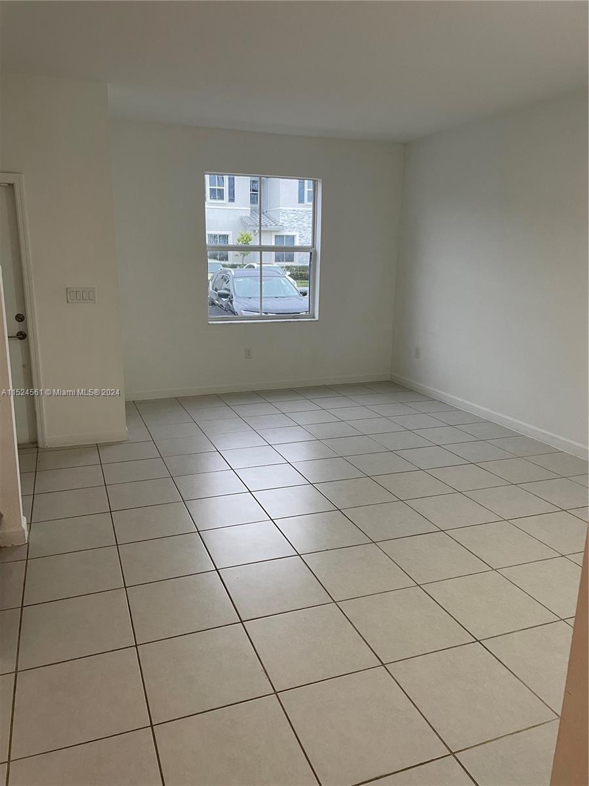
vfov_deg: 67.3
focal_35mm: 26
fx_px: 590
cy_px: 393
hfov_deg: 53.1
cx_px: 294
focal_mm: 4.2
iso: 80
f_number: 1.6
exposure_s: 1/60
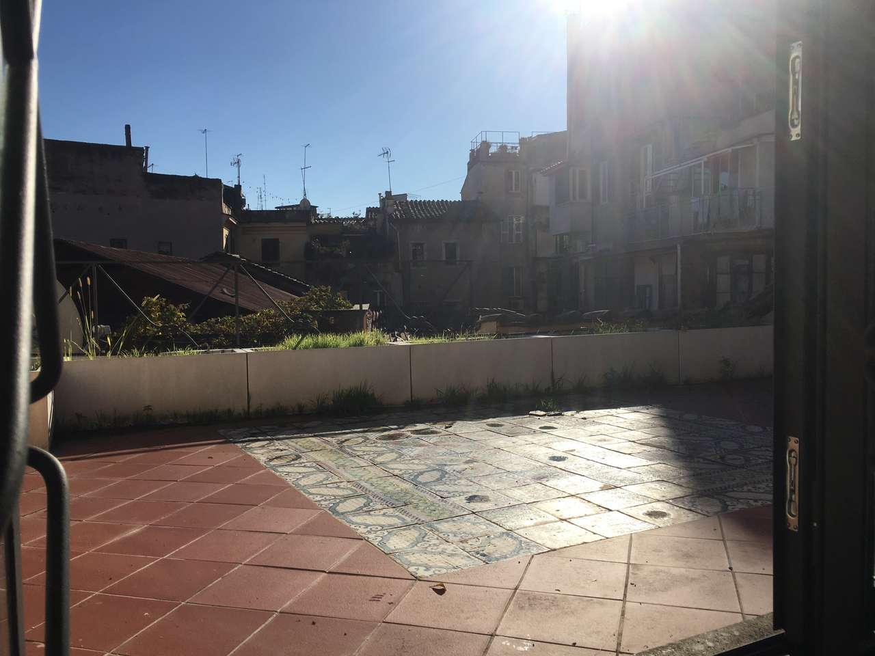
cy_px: 328
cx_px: 438
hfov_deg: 61.7
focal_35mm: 29
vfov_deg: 48.2
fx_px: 733
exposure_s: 1/3497
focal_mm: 4.15
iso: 25
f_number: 2.2
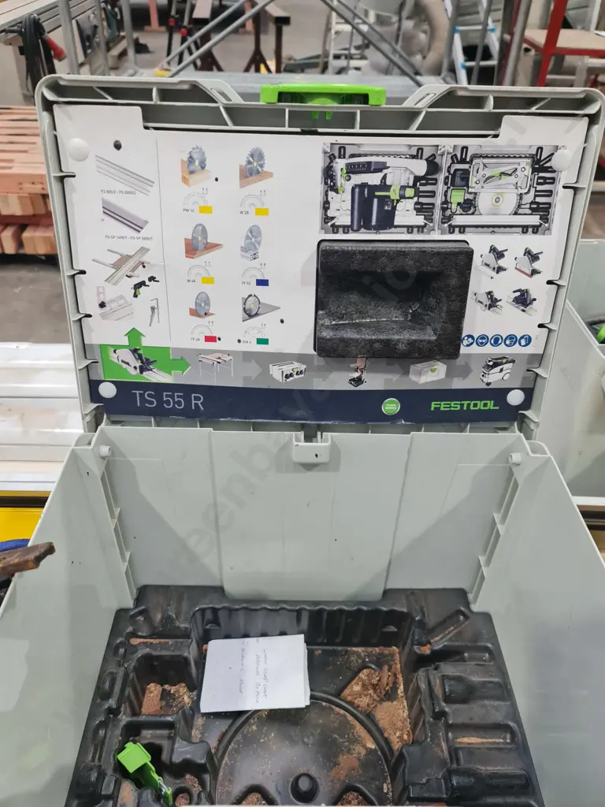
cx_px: 302
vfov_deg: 69.4
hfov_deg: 54.9
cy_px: 404
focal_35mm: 25
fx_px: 583
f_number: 1.8
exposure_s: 1/100
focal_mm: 7
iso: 125
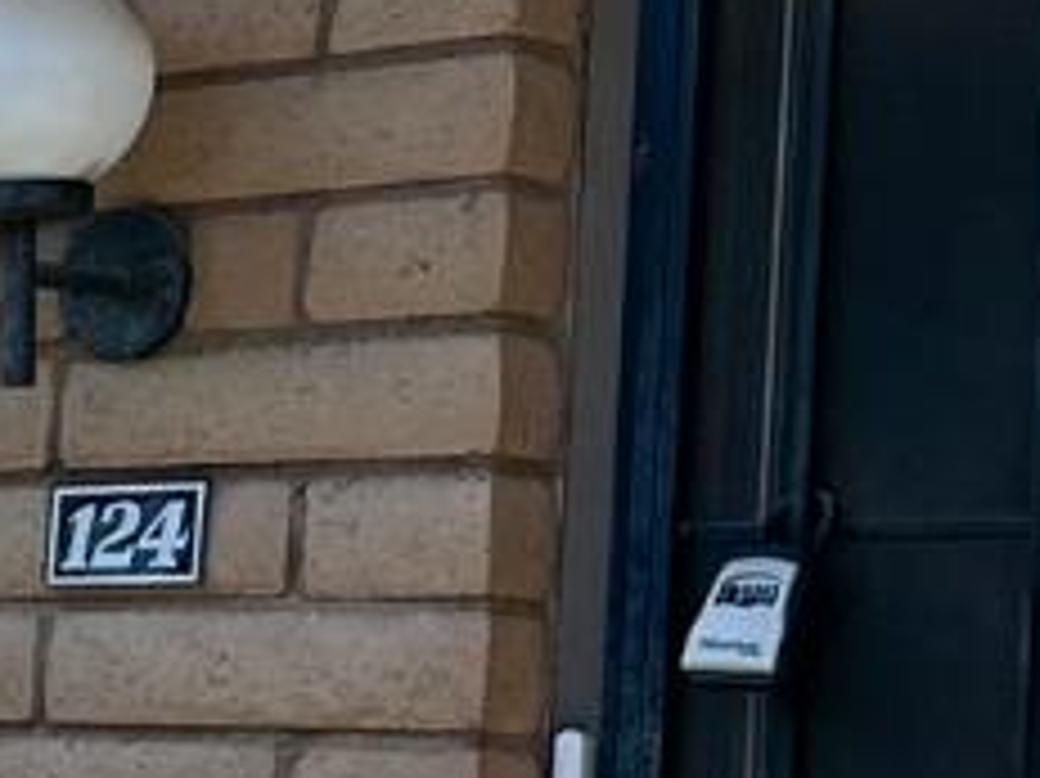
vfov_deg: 9.4
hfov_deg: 11.4
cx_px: -1067
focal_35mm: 156
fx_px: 4684
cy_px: 816
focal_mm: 6.86
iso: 80
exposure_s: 1/2591
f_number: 1.78
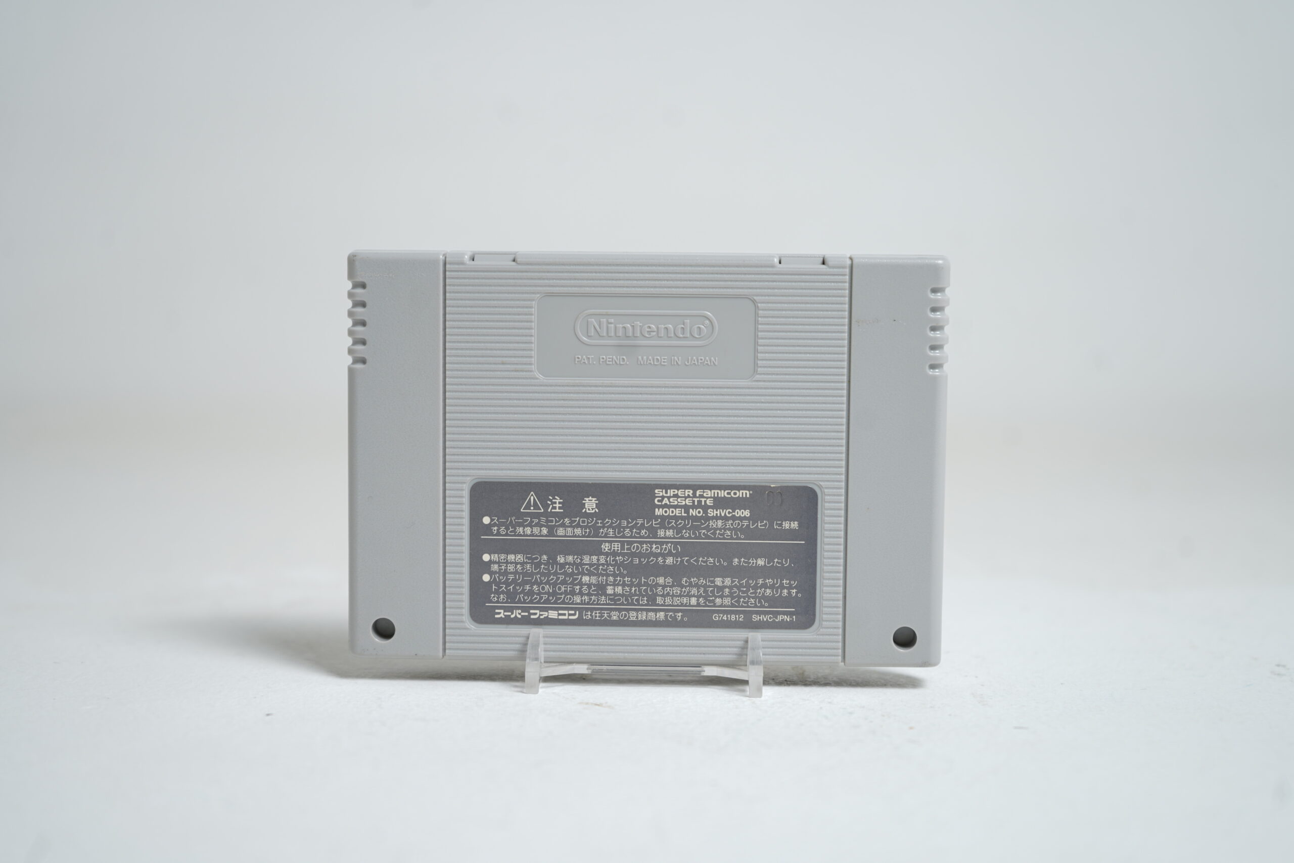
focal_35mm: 50
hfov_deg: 39.6
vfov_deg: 27.0
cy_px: 432
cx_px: 647
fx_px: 1797
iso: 64
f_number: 5
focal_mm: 50
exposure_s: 1/10
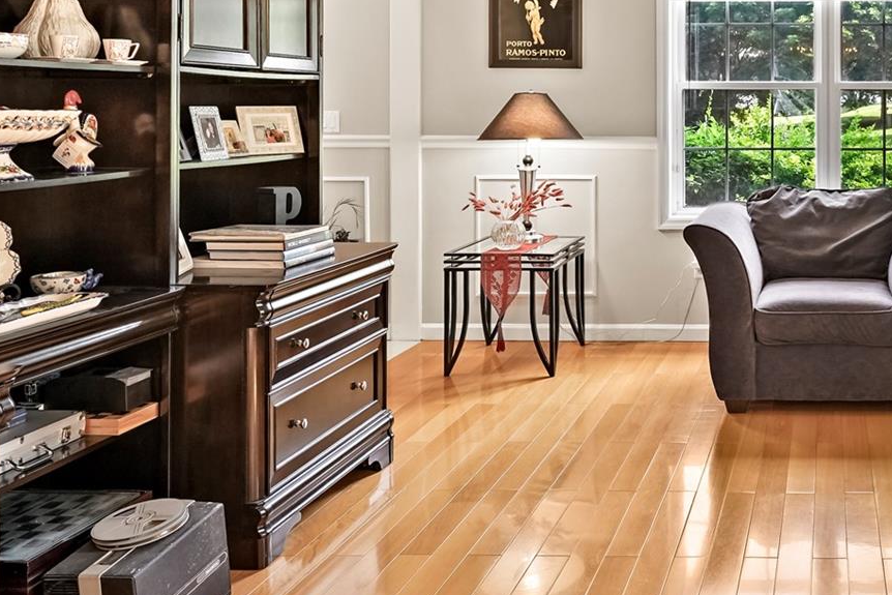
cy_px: 124
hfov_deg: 45.5
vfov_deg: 34.1
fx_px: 942
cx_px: 815
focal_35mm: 38
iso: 500
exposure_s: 1/3
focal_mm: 16
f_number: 7.1
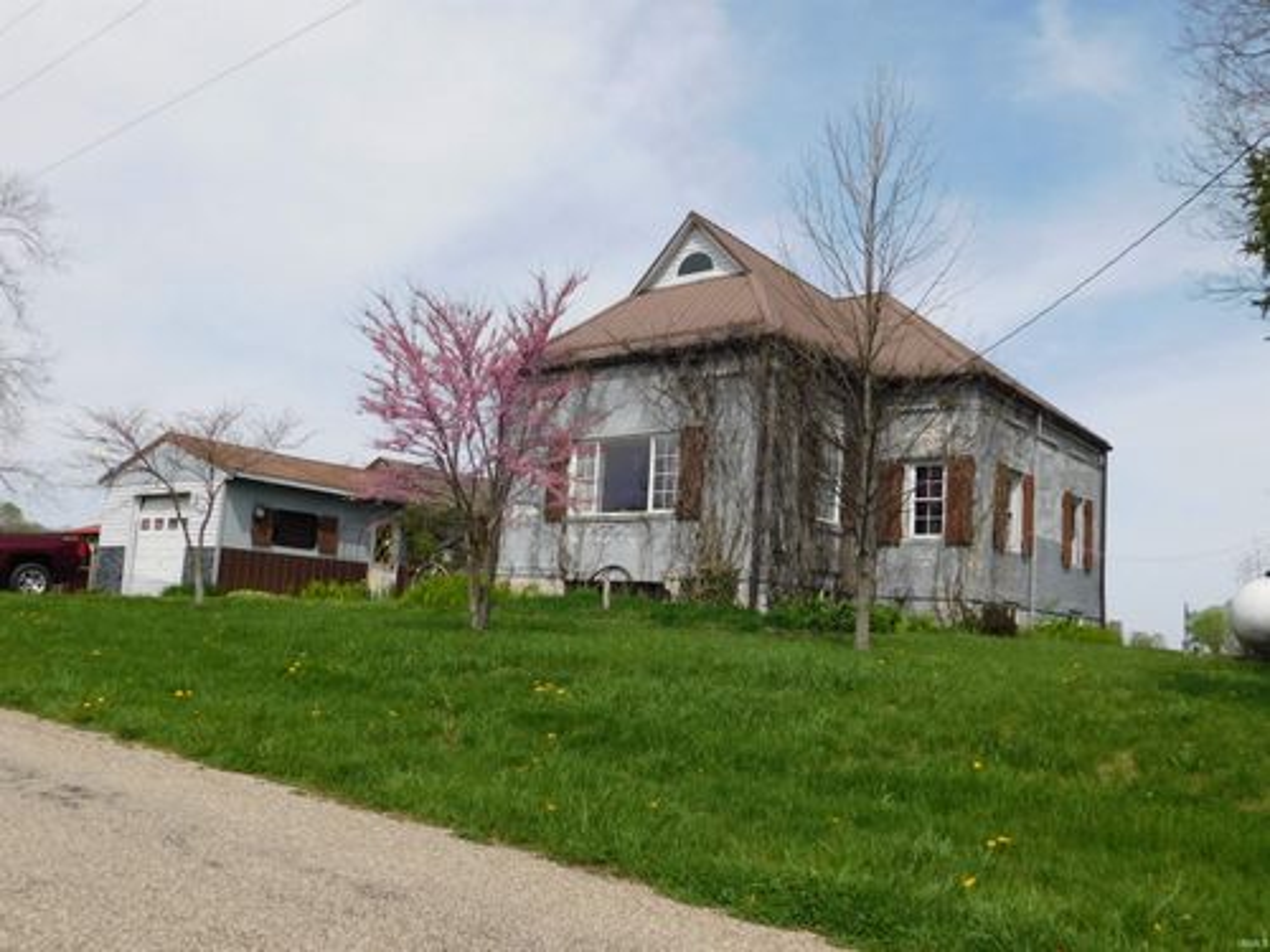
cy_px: 476
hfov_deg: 60.0
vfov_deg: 46.8
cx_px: 635
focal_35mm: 30
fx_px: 1101
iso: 125
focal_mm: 5.3
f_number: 6.4
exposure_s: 1/500
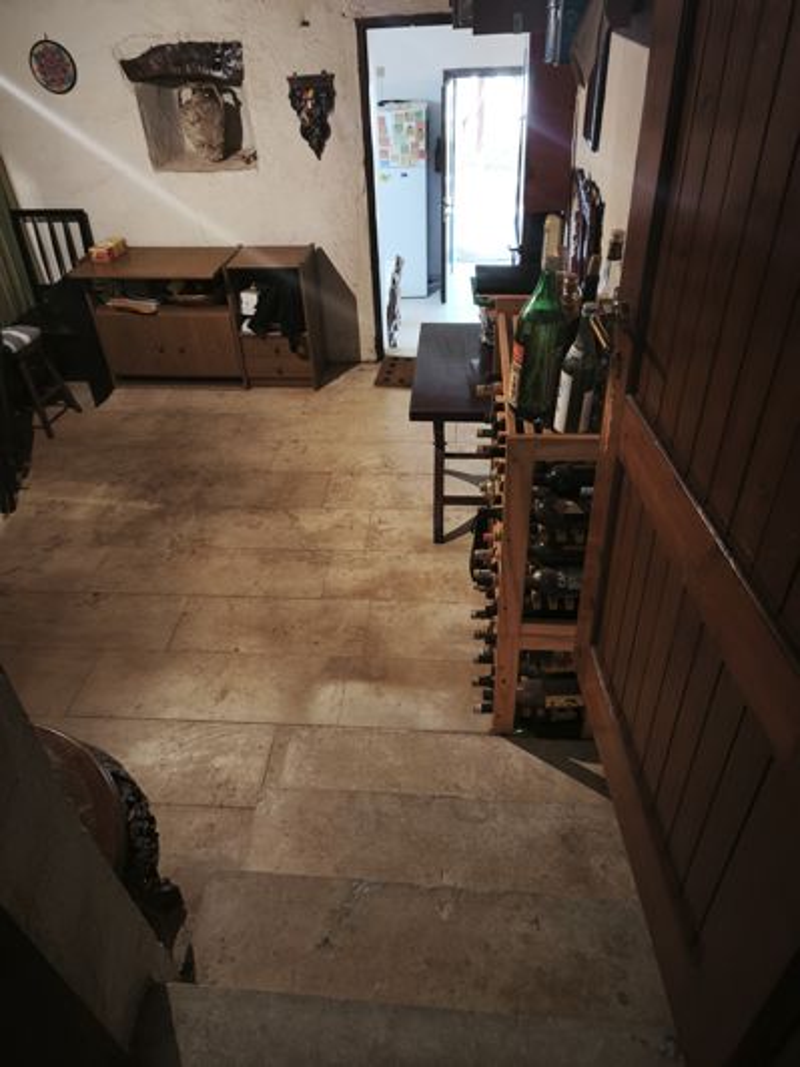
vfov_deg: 73.9
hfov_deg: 58.9
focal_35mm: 23
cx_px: 400
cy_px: 534
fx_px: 709
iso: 640
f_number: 1.7
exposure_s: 1/50
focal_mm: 5.35
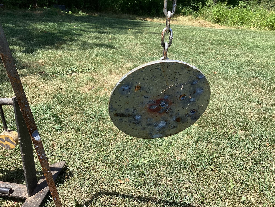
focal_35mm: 31
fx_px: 246
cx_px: 138
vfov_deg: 45.4
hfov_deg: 58.3
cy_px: 104
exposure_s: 1/662
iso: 25
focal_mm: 3.3
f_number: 2.4
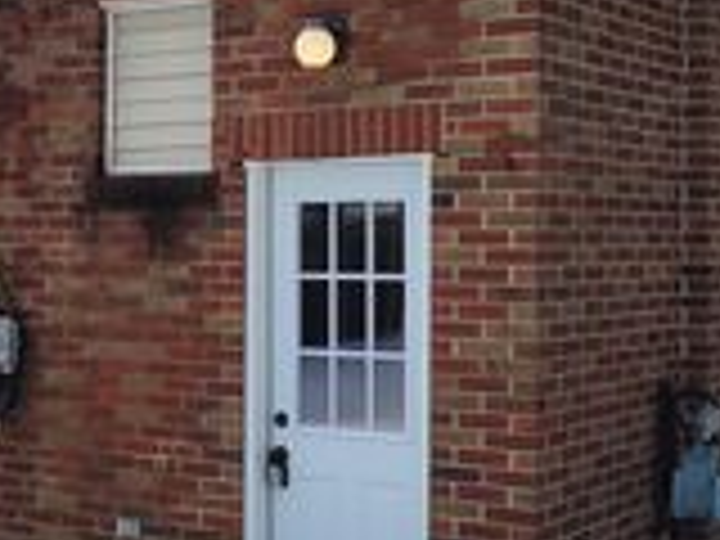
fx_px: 1685
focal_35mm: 81
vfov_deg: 18.2
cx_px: 216
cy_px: 209
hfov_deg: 24.0
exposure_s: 1/2969
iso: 40
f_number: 1.8
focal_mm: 5.4
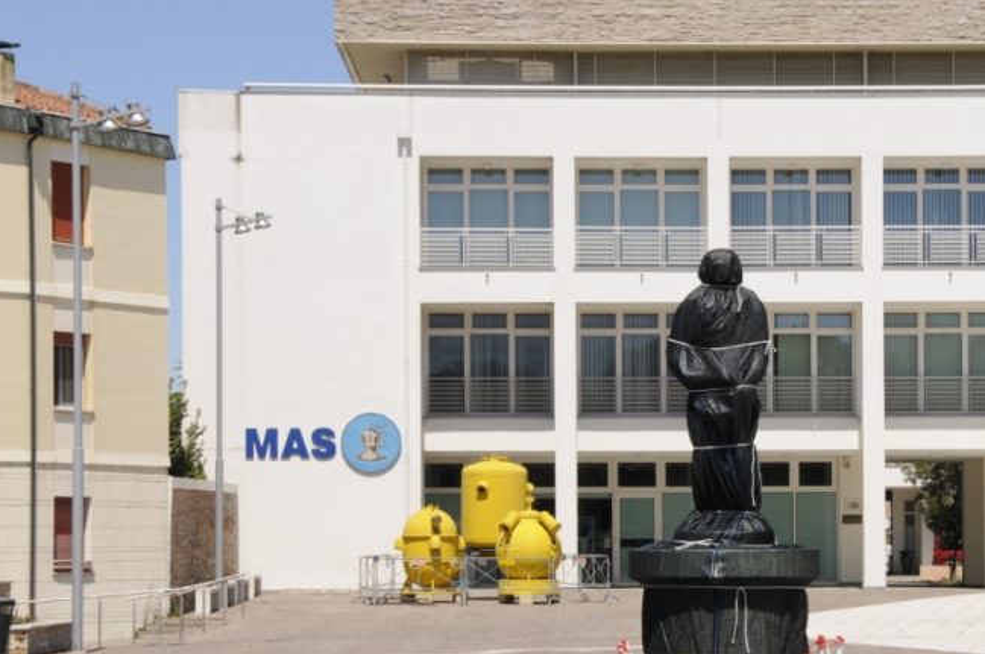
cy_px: 431
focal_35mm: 123
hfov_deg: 16.6
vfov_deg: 11.1
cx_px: 713
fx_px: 3361
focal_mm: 52
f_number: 13
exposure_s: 1/640
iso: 400
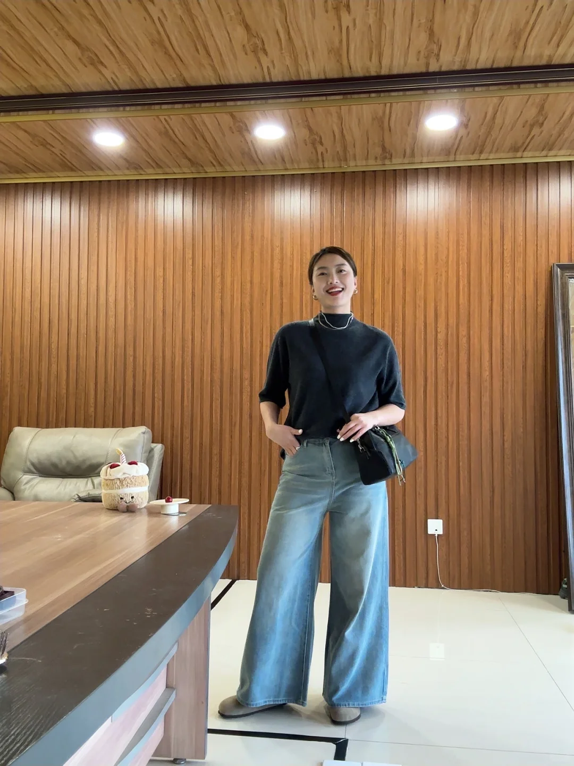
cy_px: 383
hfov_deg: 46.8
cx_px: 287
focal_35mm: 30
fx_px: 663
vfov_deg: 60.0
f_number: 1.9
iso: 320
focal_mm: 2.69
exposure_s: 1/60
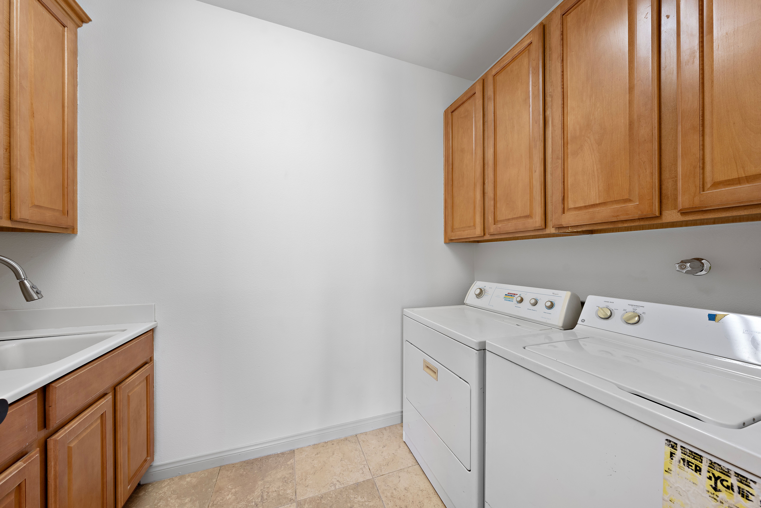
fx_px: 254
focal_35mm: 12
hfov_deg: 112.6
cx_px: 380
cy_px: 254
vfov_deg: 90.0
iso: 320
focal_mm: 12
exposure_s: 1/2.5
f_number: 8
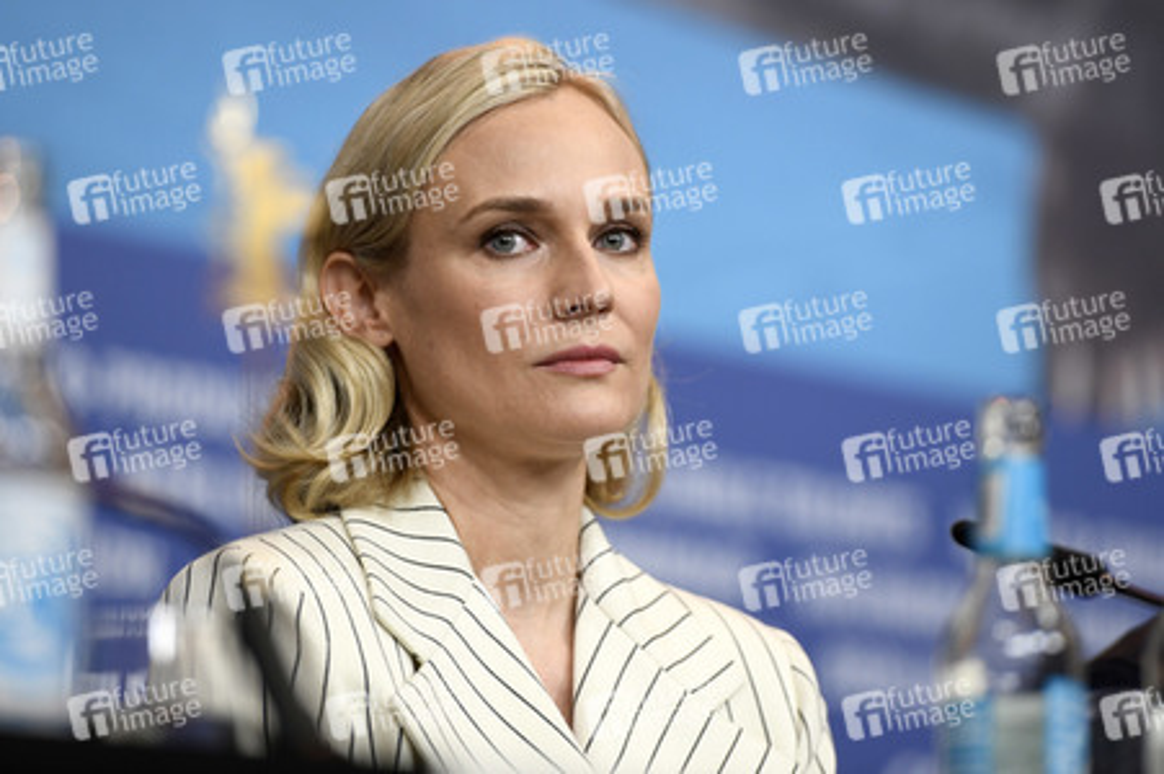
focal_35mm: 200
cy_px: 387
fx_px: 6462
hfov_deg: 10.3
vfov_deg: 6.9
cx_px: 582
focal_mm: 200
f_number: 3.5
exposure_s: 1/320
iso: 1250
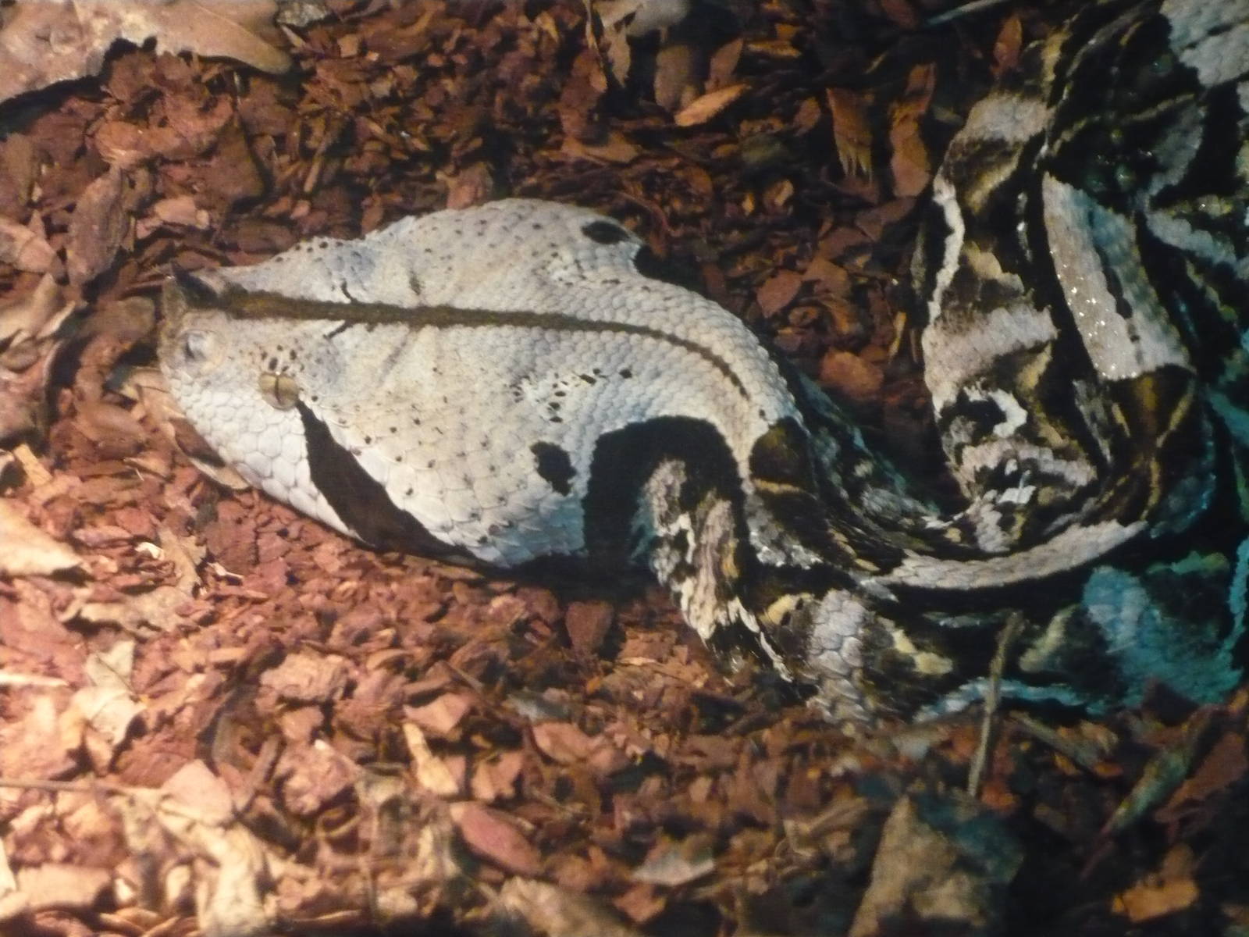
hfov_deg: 19.6
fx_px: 3608
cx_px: 624
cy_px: 468
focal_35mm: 100
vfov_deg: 14.8
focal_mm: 16.5
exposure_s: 1/30
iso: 800
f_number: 5.1
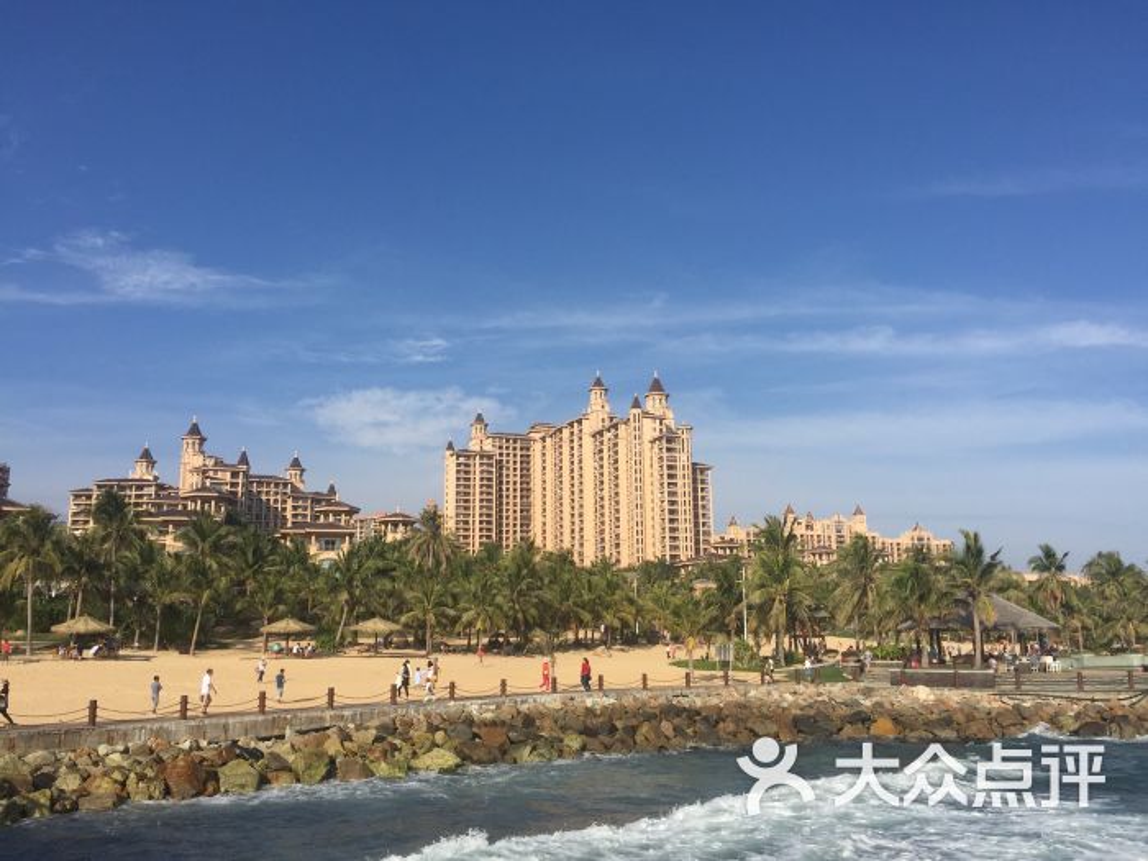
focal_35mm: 29
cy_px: 430
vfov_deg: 48.2
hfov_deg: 61.7
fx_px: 962
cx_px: 574
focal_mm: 4.15
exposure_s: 1/3300
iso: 32
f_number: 2.2
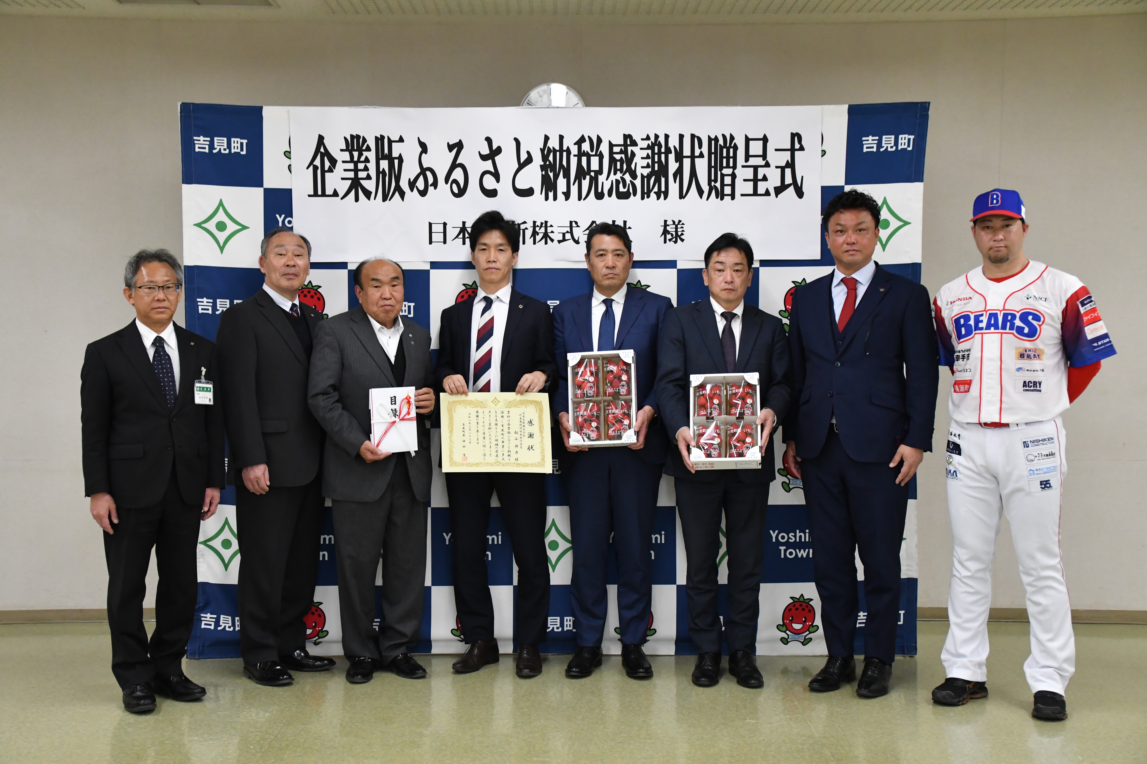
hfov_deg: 43.6
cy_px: 382
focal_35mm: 45
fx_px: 1434
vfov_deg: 29.9
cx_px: 574
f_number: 4
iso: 2800
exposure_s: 1/500
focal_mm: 30
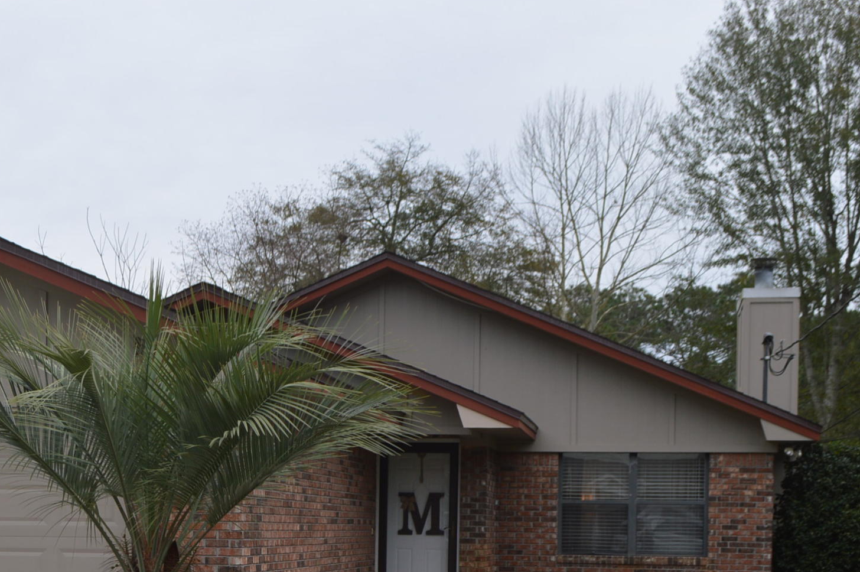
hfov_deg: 29.3
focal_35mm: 68
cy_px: 586
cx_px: 244
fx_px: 1623
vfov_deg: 19.4
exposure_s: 1/125
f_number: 5.6
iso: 125
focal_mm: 22
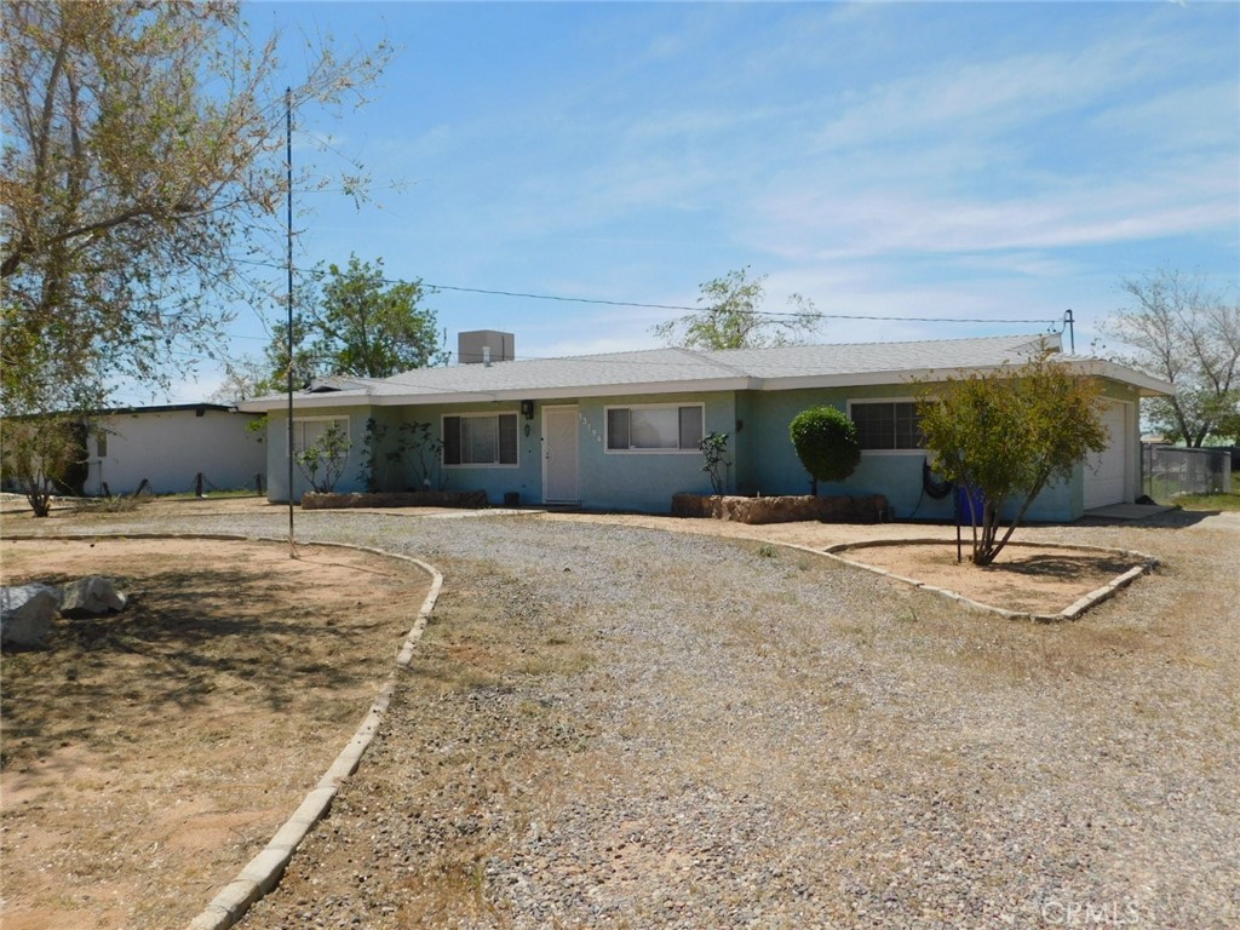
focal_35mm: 30
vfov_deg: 46.8
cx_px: 620
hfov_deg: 60.0
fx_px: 1075
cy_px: 465
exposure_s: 1/640
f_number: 6.4
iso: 125
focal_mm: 5.3
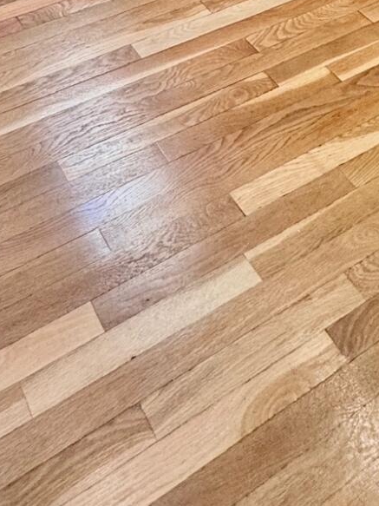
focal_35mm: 48
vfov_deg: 26.6
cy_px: -277
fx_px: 701
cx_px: 32
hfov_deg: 29.0
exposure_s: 1/60
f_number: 2.2
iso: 200
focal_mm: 2.22
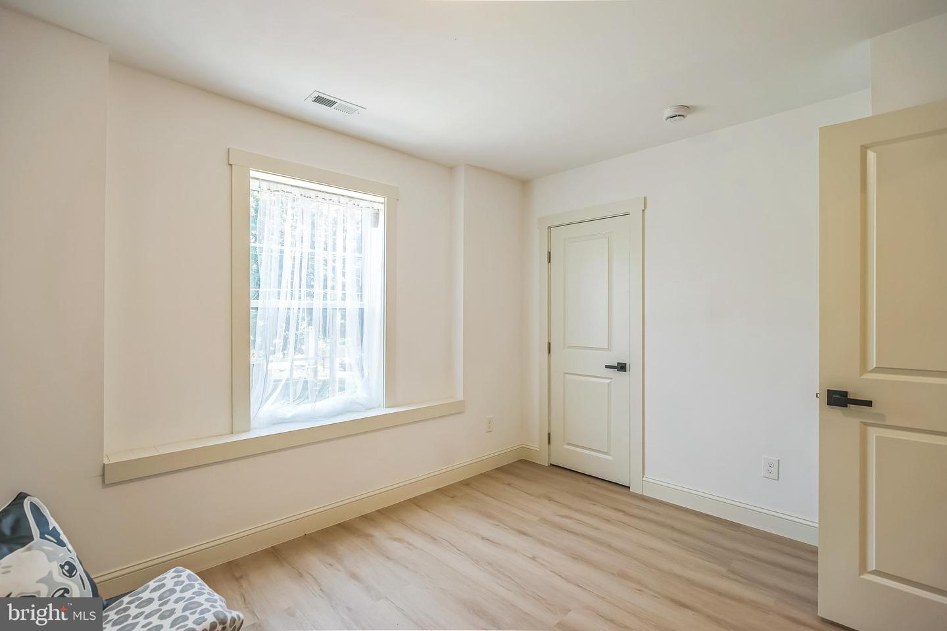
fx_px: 421
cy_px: 316
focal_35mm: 16
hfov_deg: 96.7
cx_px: 474
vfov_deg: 73.7
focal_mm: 16
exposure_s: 1/60
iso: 320
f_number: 4
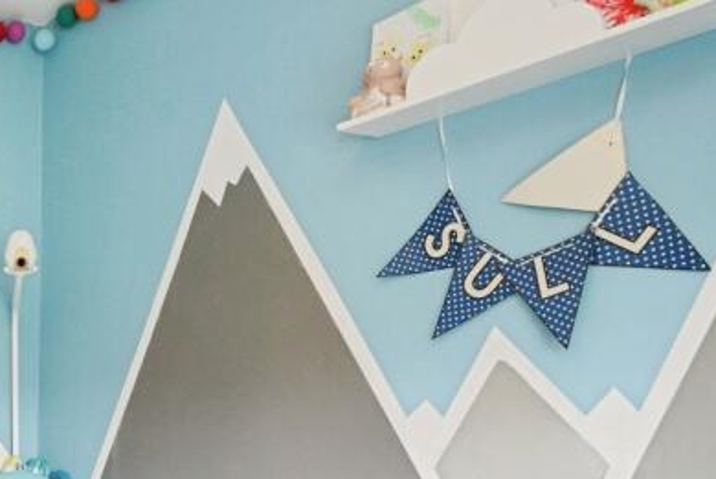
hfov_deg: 37.4
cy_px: 451
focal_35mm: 42
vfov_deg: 30.3
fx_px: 836
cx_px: -101
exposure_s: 1/60
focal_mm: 16
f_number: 7.1
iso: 2000
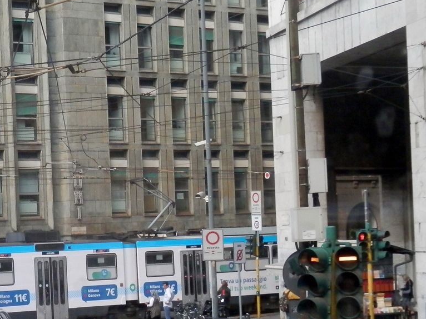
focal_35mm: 94
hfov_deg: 20.4
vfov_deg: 15.6
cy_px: 254
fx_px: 1156
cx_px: 26
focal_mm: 8
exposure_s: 1/500
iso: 250
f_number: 3.8
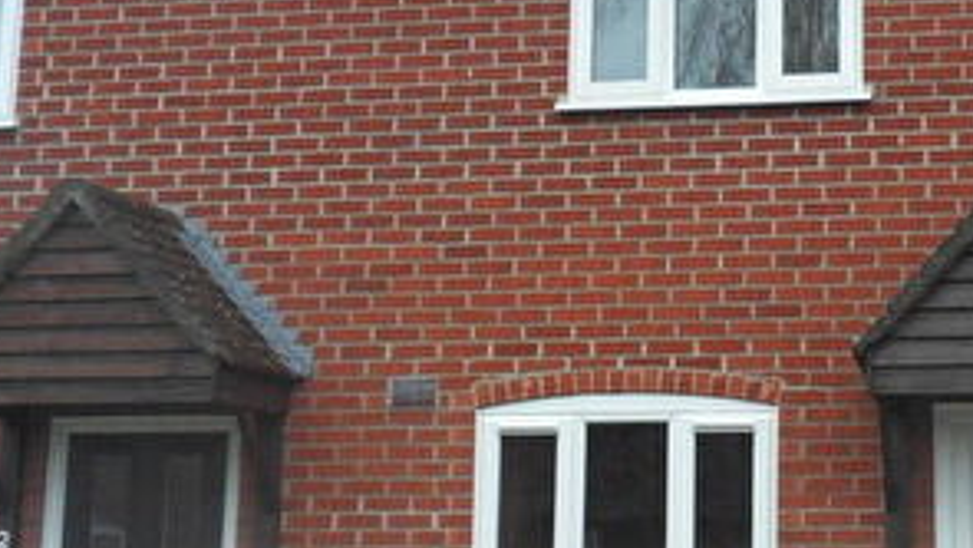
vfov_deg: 19.4
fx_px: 1600
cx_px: 838
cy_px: 289
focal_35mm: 62
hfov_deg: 32.5
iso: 80
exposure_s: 1/125
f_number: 3.3
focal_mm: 4.2
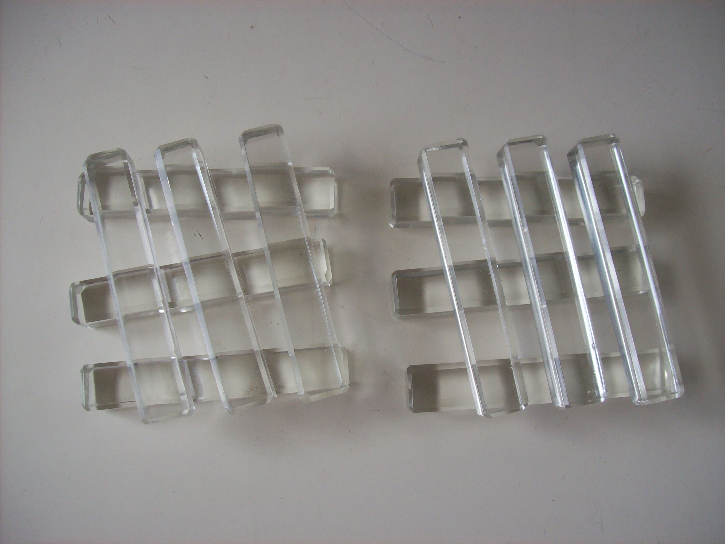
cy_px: 272
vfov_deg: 39.6
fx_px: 754
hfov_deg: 51.4
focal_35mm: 36
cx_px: 362
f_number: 2.7
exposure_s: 1/263
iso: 80
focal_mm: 6
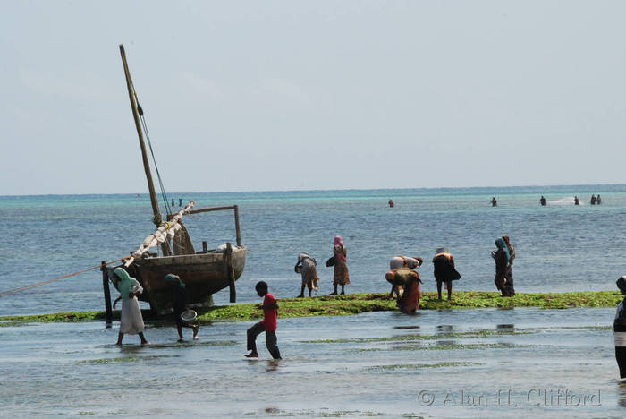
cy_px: 210
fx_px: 5221
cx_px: 313
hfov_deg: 6.9
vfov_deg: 4.6
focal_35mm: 300
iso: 800
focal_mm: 200
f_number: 20
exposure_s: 1/400
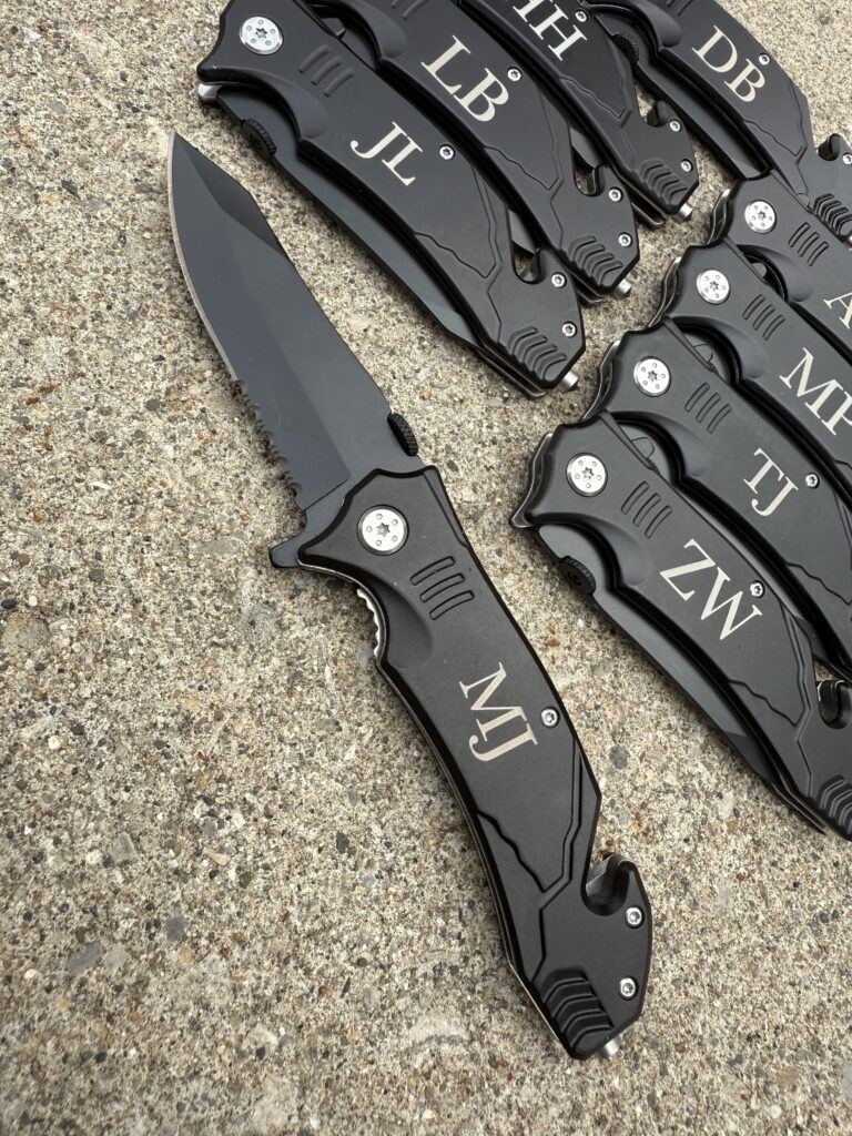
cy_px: 568
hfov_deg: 56.8
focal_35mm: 24
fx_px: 788
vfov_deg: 71.6
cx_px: 426
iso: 40
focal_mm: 2.22
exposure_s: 1/294
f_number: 2.2
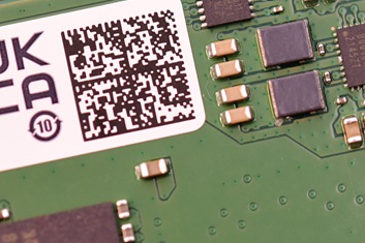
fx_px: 3091
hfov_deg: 6.7
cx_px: 355
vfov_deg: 4.5
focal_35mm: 305
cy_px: 65
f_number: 5.6
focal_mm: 105
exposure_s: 1/60
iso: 1600
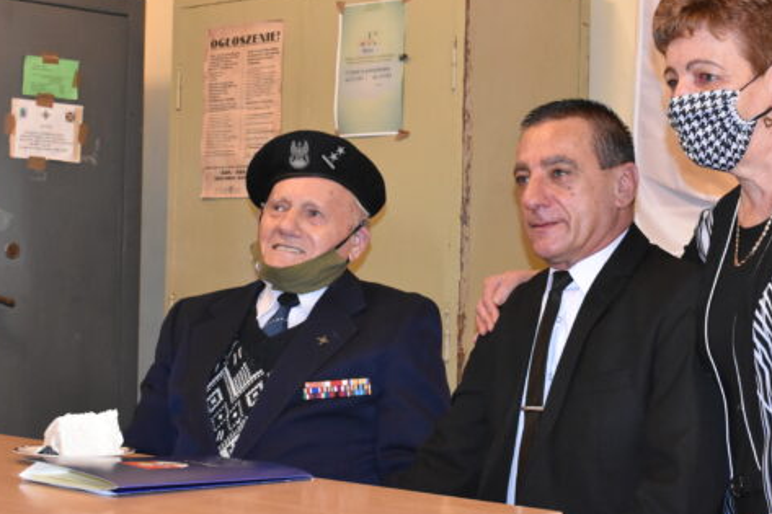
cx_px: 468
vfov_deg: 17.9
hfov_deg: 26.6
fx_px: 1629
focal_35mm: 76
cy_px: 202
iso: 4000
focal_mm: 38
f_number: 7.1
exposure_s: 1/60
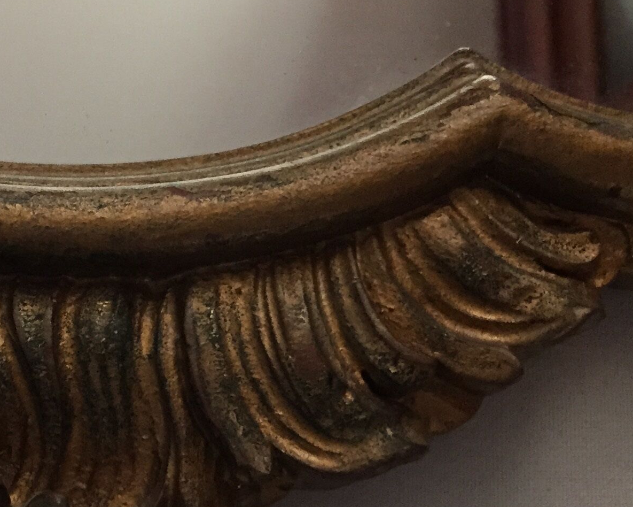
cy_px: 270
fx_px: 1461
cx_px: 14
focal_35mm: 78
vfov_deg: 19.7
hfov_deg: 23.5
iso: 250
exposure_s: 1/30
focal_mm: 4.15
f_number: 2.2
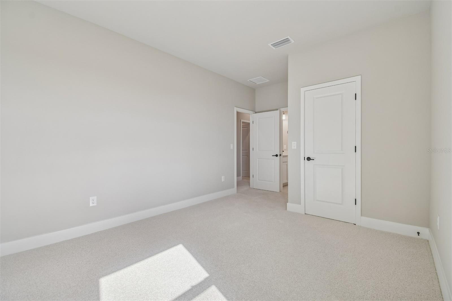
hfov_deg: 100.4
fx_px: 188
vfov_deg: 77.3
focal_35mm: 15
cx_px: 226
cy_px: 150
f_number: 7.1
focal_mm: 10
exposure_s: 1/25
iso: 100
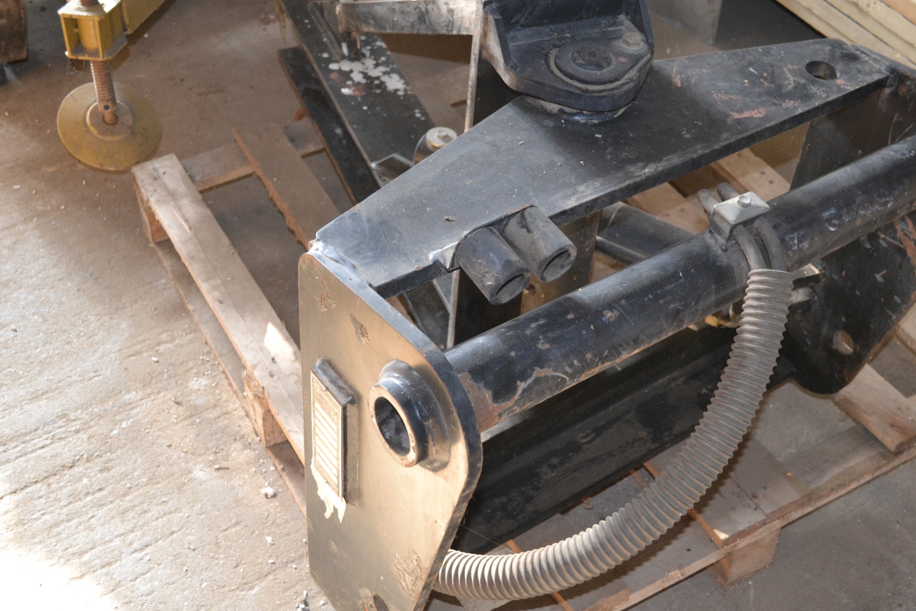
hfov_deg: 42.5
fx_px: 1170
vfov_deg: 29.3
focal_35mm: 46
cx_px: 552
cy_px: 297
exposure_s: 1/60
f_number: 4
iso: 1100
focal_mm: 24
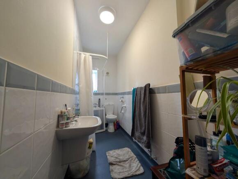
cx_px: 119
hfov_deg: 110.4
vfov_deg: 94.7
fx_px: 83
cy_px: 90
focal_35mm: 12
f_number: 1.7
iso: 54
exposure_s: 1/33.3
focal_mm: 2.02
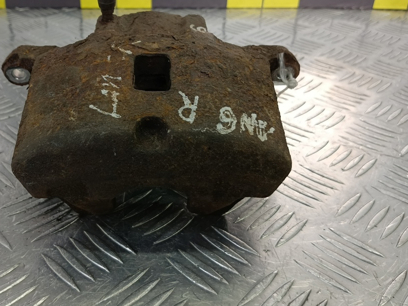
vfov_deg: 48.0
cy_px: 127
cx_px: 152
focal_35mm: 29
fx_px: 342
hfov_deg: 60.8
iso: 125
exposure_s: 1/100
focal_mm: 4.11
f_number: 1.6
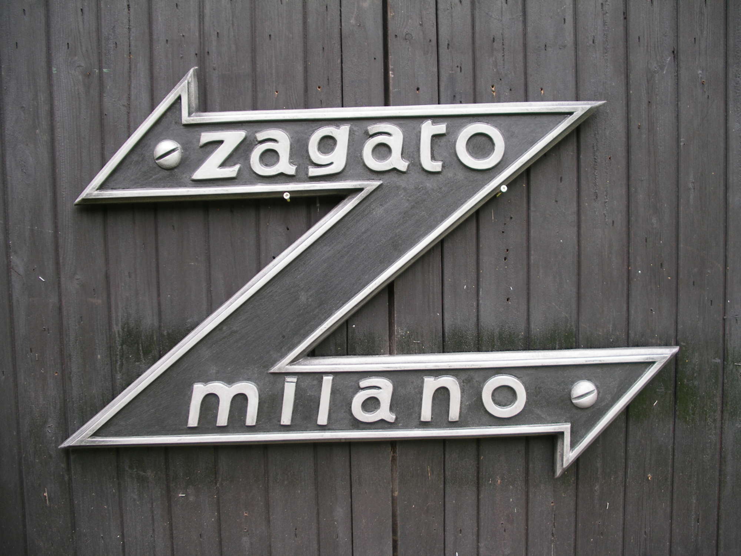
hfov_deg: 50.1
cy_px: 278
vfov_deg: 38.7
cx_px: 370
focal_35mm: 37
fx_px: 792
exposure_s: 1/80
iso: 80
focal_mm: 7.8
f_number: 2.8
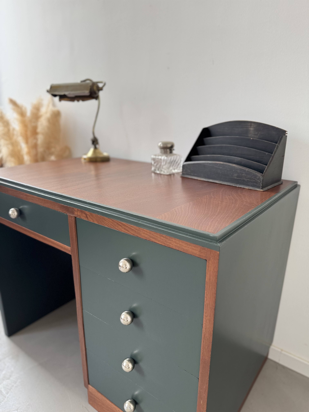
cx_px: 154
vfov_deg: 71.6
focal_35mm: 24
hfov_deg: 56.8
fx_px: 286
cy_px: 206
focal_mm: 6.76
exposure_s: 1/121
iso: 64
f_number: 1.78
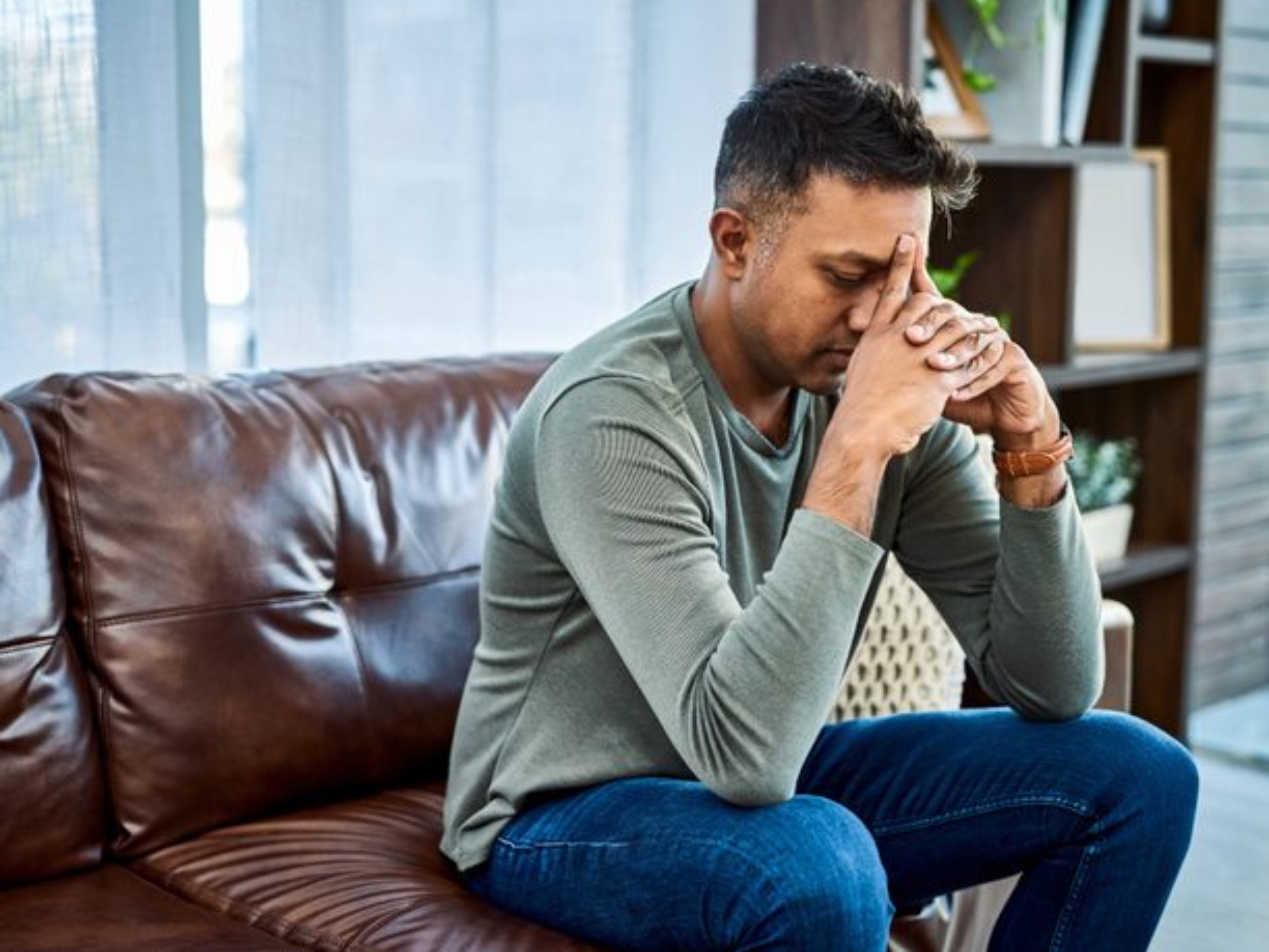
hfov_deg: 34.9
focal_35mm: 55
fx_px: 2016
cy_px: 470
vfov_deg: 26.6
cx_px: 643
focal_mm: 50
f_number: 2.2
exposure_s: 1/200
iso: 400
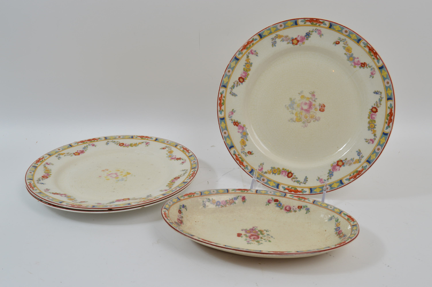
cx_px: 216
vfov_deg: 34.1
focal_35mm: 39
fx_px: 468
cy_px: 144
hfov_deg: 49.6
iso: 200
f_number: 11
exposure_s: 1/80
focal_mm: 26
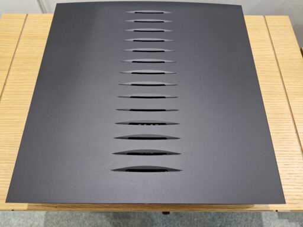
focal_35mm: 23
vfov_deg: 58.9
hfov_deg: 73.9
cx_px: 152
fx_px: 201
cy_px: 114
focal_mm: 5.54
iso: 64
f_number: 1.8
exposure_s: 1/100
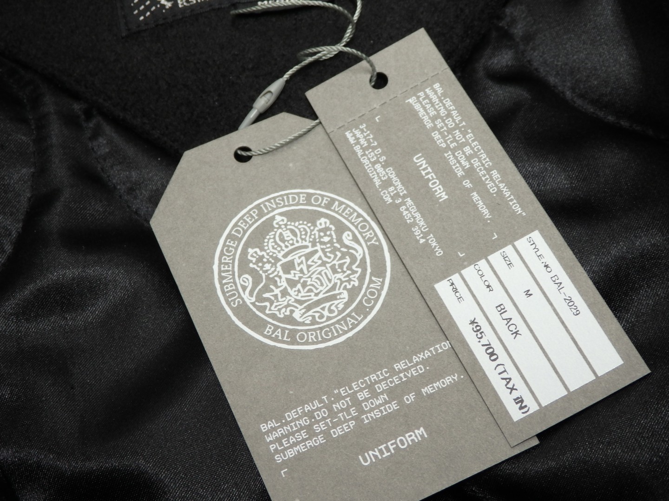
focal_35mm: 54
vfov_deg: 27.0
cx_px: 334
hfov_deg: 35.5
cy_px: 250
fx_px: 1044
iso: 160
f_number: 4.1
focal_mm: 9.8
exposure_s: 1/8
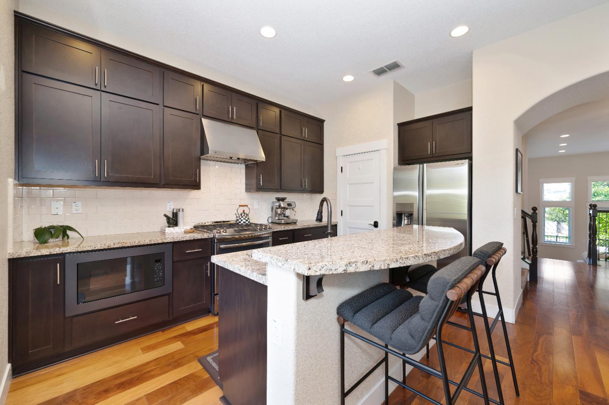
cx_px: 304
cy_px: 202
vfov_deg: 79.1
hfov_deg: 102.3
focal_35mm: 14
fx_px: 245
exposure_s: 1/60
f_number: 6.3
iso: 500
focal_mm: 14.5
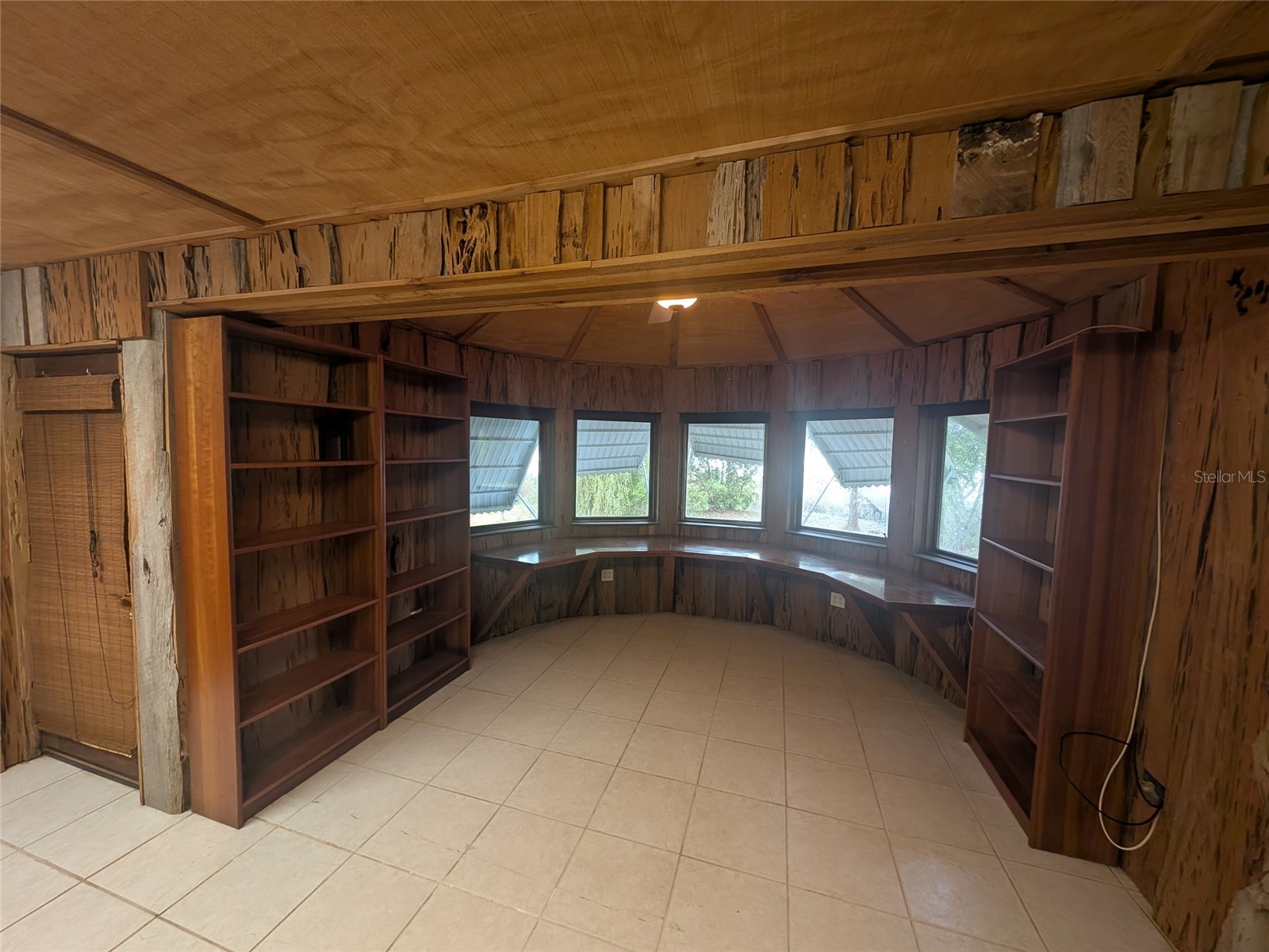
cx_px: 634
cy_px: 476
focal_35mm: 12
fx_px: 440
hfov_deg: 110.5
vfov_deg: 94.5
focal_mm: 2.23
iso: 77
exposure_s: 1/24
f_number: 1.95
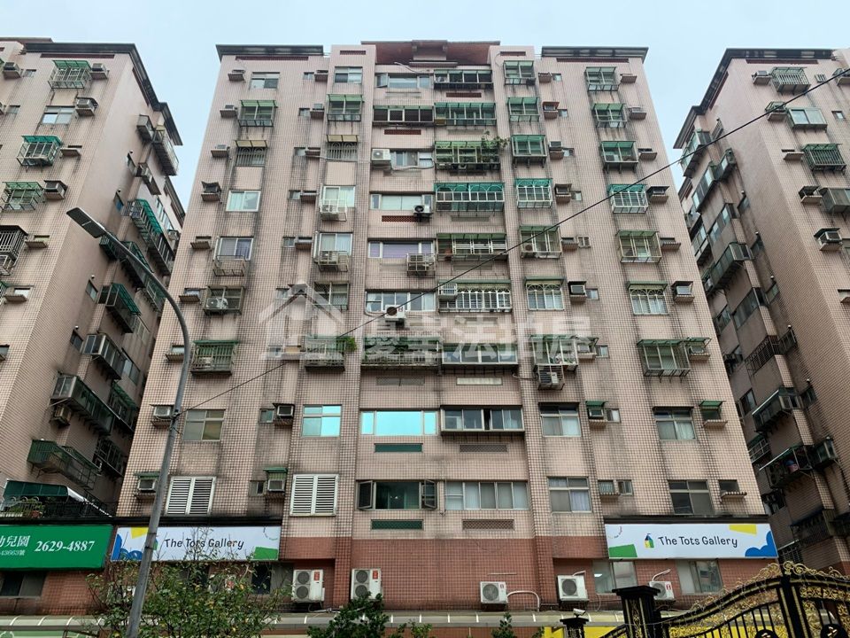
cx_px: 425
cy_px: 319
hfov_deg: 67.3
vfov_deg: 53.1
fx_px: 638
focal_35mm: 26
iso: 25
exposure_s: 1/322
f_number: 1.8
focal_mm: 4.25
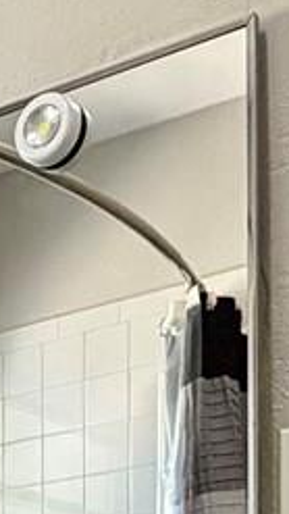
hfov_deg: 11.4
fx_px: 1348
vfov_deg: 19.5
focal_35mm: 99
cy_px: 705
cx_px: -233
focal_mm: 2.22
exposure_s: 1/60
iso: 320
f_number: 2.2
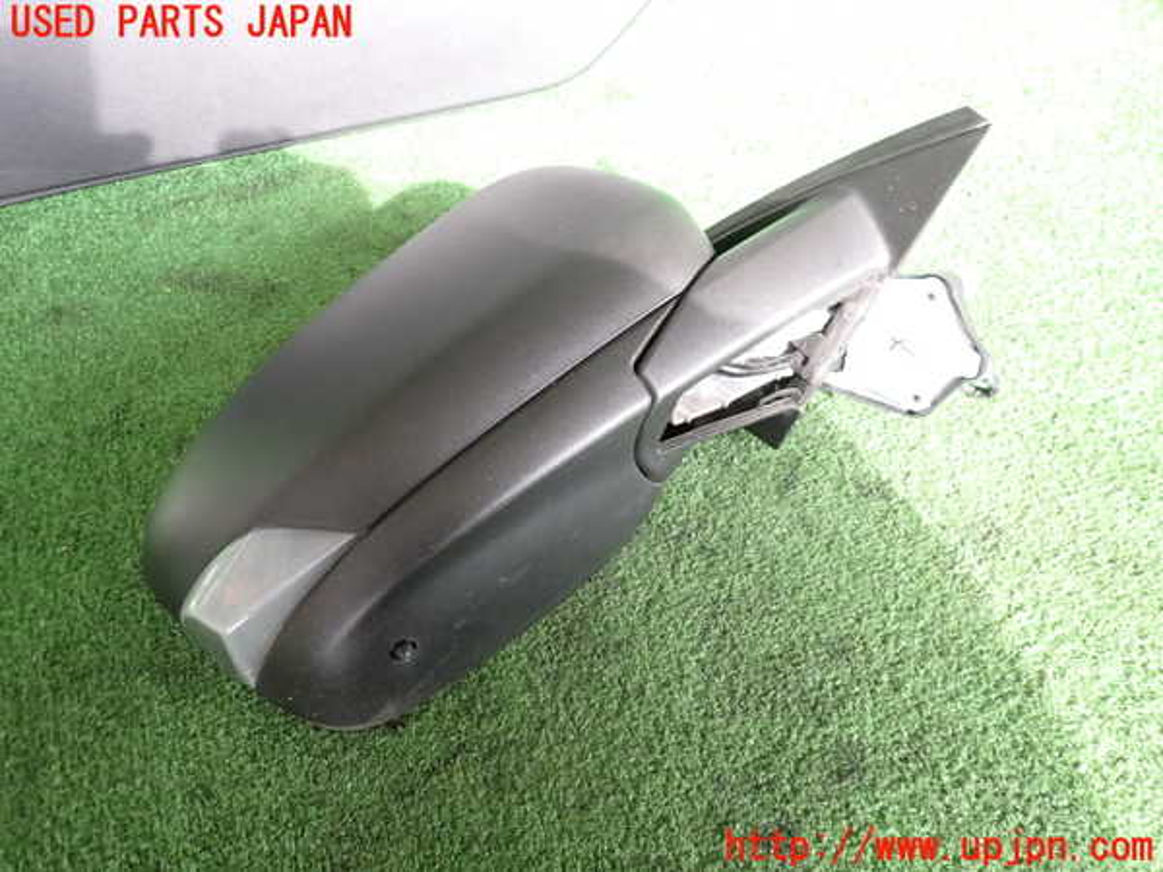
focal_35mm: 25
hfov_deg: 69.4
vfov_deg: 54.9
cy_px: 436
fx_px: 840
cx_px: 582
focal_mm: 4.5
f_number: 2
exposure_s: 1/30
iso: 250
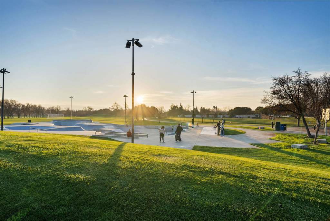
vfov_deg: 73.8
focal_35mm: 16
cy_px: 110
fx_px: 147
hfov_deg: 96.7
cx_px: 165
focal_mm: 16
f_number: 9
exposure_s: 1/100
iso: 400
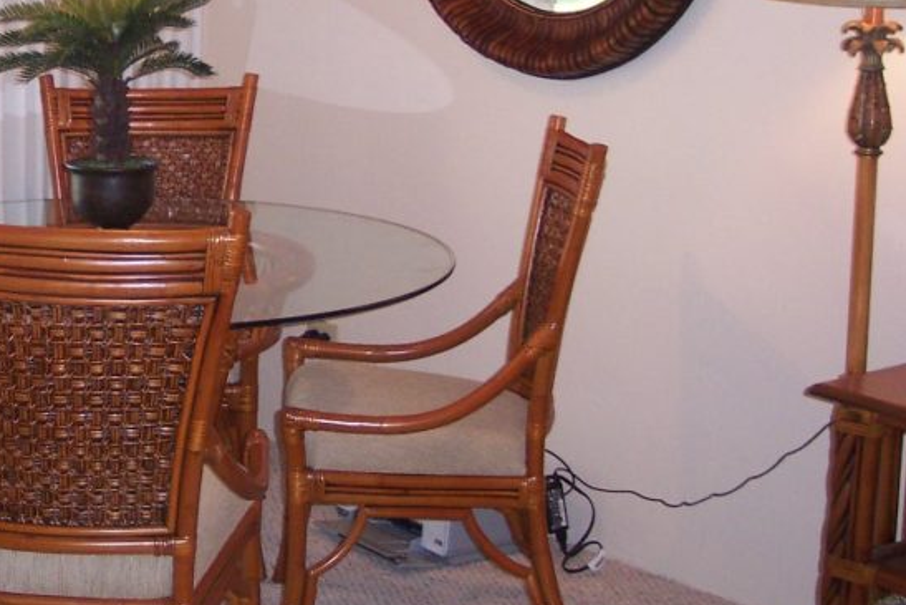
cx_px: 159
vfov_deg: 17.4
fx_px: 1963
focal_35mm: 78
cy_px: 181
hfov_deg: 25.5
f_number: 2.8
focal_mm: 8
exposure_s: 1/30
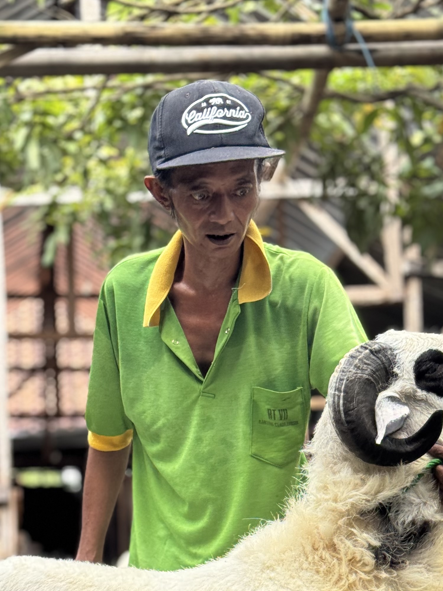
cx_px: 229
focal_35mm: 97
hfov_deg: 15.2
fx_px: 1655
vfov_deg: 19.6
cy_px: 596
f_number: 1.78
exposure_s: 1/302
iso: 64
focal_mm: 6.76
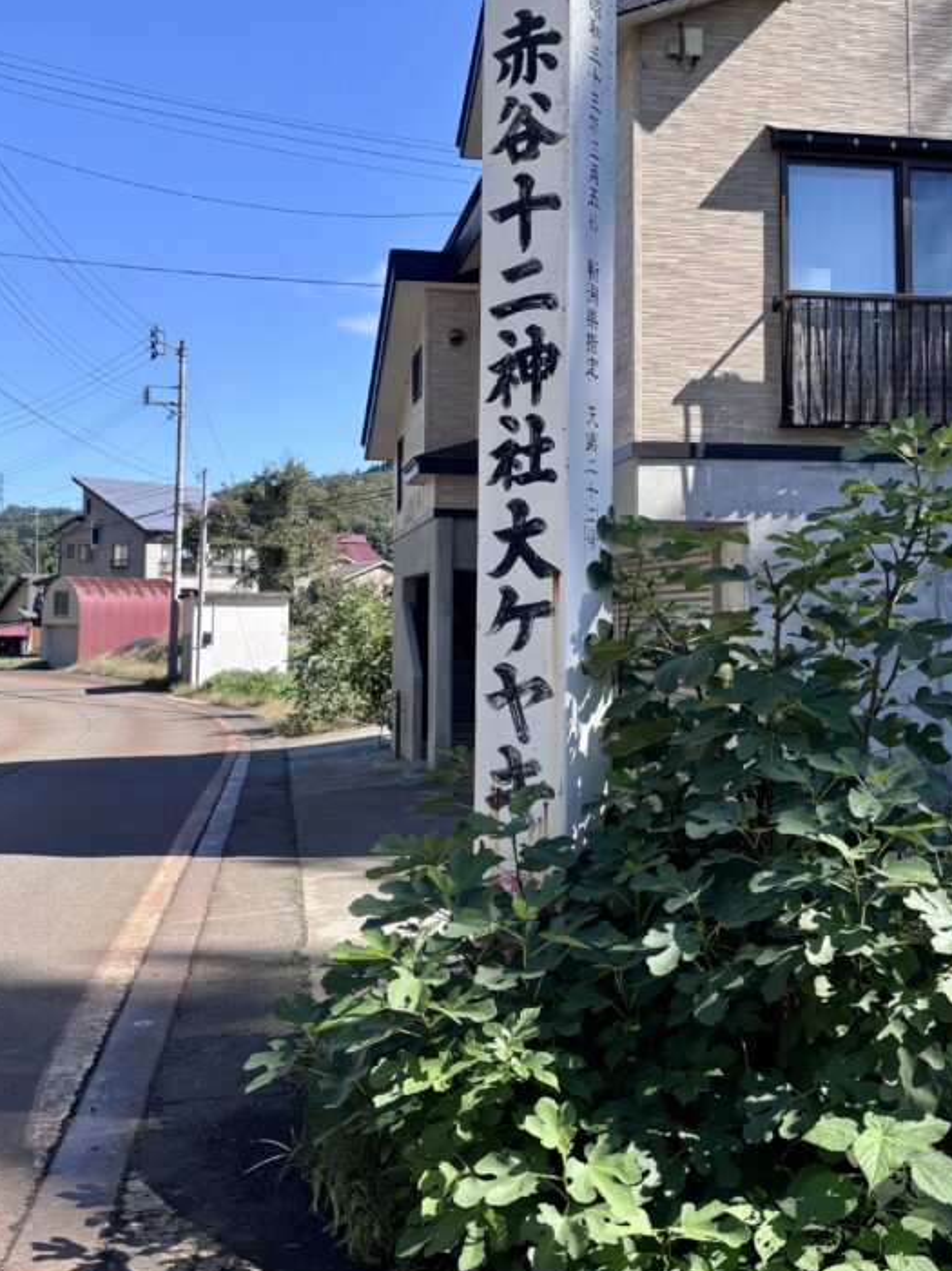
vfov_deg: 48.6
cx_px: 511
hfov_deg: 37.7
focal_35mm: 38
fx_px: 1395
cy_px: 486
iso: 50
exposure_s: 1/1616
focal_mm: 5.96
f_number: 1.6
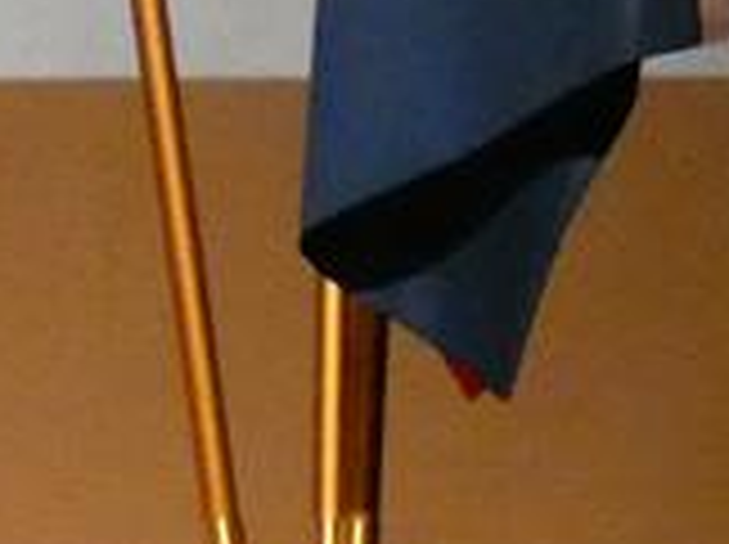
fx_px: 10493
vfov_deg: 2.9
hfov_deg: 3.9
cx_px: -1192
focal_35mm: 499
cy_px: -922
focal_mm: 11.9
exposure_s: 1/80
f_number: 4.2
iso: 1250
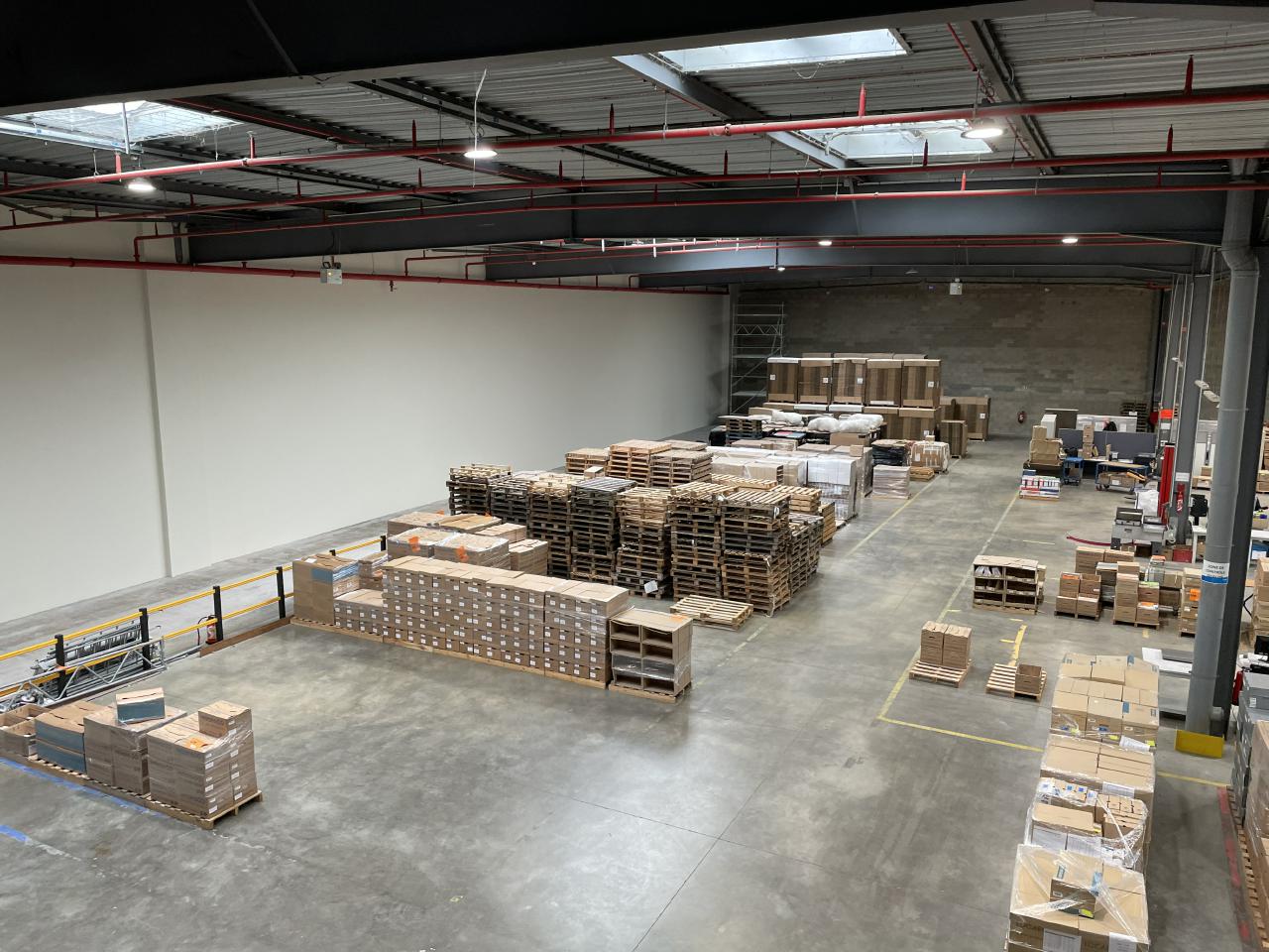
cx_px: 634
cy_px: 476
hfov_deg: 67.3
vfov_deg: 53.1
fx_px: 953
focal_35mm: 26
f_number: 1.6
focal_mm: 4.2
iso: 100
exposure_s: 1/100
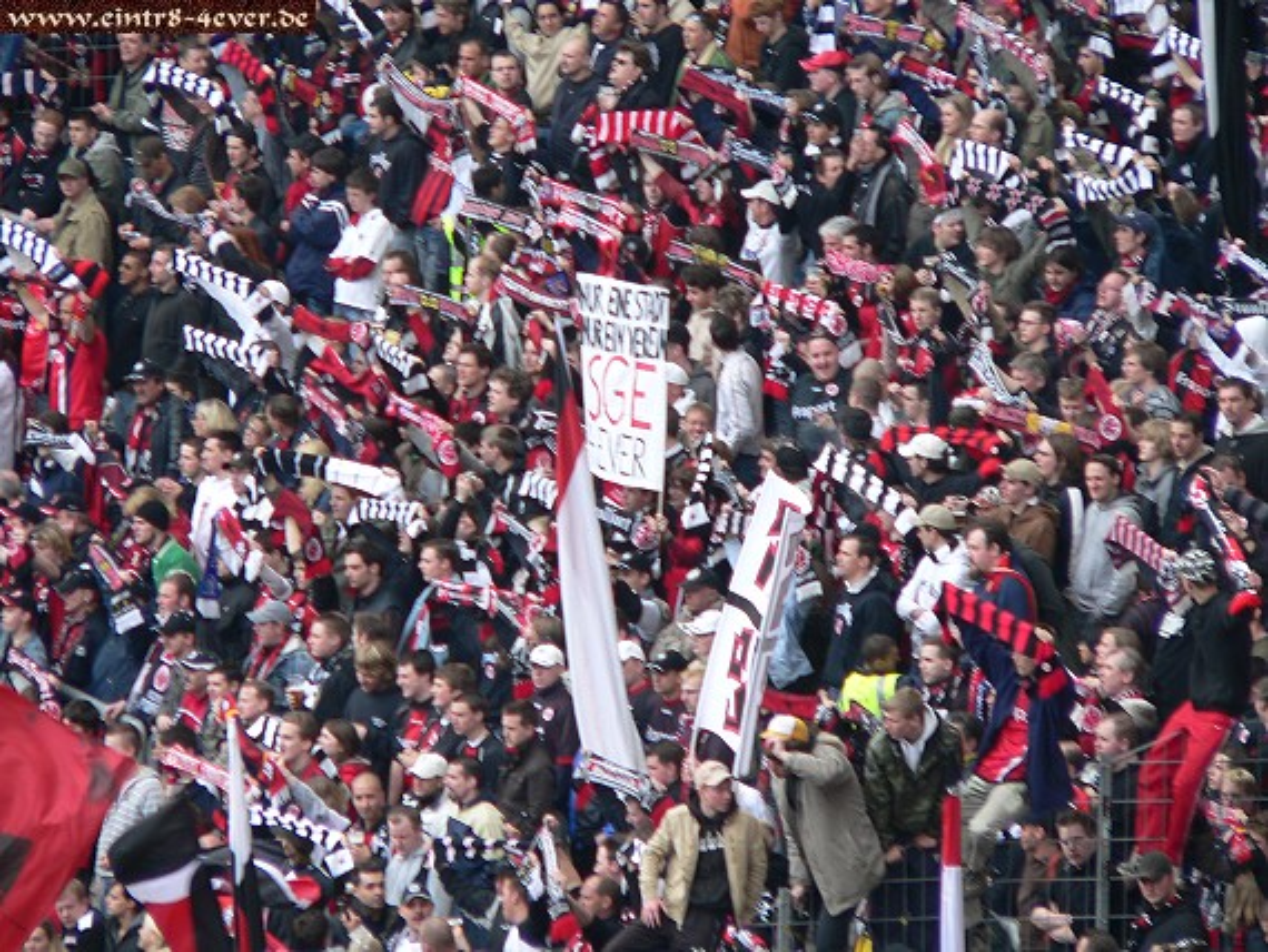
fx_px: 15831
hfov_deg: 4.6
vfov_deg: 3.4
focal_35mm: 432
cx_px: 634
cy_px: 476
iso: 80
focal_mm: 72
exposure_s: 1/100
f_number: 3.7
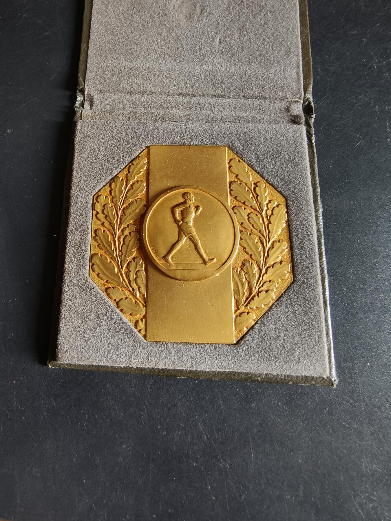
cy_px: 260
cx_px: 196
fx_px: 346
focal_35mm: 23
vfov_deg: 73.9
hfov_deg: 58.9
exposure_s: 1/17.7
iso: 2500
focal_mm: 2.32
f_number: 2
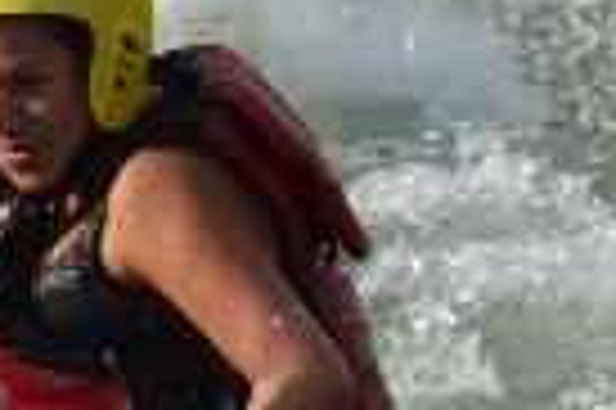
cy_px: 32
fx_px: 17779
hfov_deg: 2.0
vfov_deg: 1.3
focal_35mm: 1040
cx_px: -290
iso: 400
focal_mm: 105
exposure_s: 1/1600
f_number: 6.3
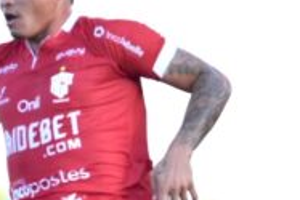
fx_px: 15045
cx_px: 69
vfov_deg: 0.8
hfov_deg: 1.1
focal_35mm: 1804
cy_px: 218
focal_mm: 300
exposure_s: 1/2000
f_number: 2.8
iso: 640
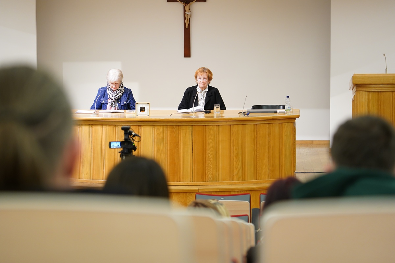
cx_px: 198
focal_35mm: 105
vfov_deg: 13.0
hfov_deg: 19.5
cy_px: 132
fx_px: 1152
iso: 1600
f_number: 4
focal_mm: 105
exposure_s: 1/100
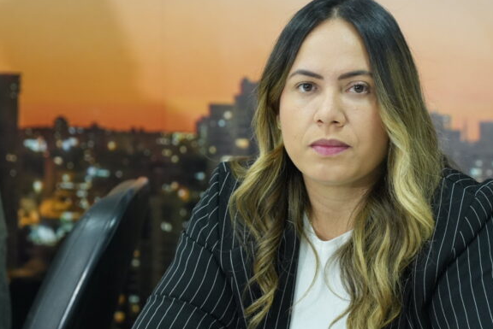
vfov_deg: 10.0
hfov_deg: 14.8
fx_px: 1891
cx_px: 318
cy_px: 177
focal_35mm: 138
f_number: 2.8
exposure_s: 1/160
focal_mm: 71
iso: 1600
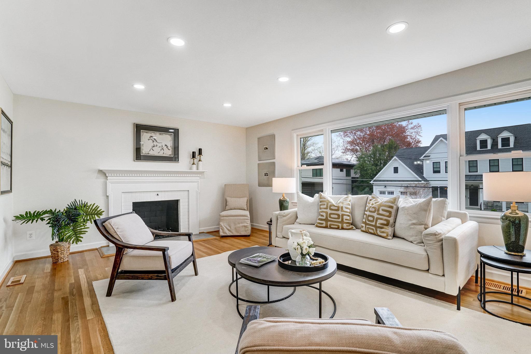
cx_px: 266
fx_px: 236
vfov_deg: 73.7
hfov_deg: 96.7
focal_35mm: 16
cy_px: 177
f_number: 8
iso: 1250
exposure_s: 1/160
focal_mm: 16
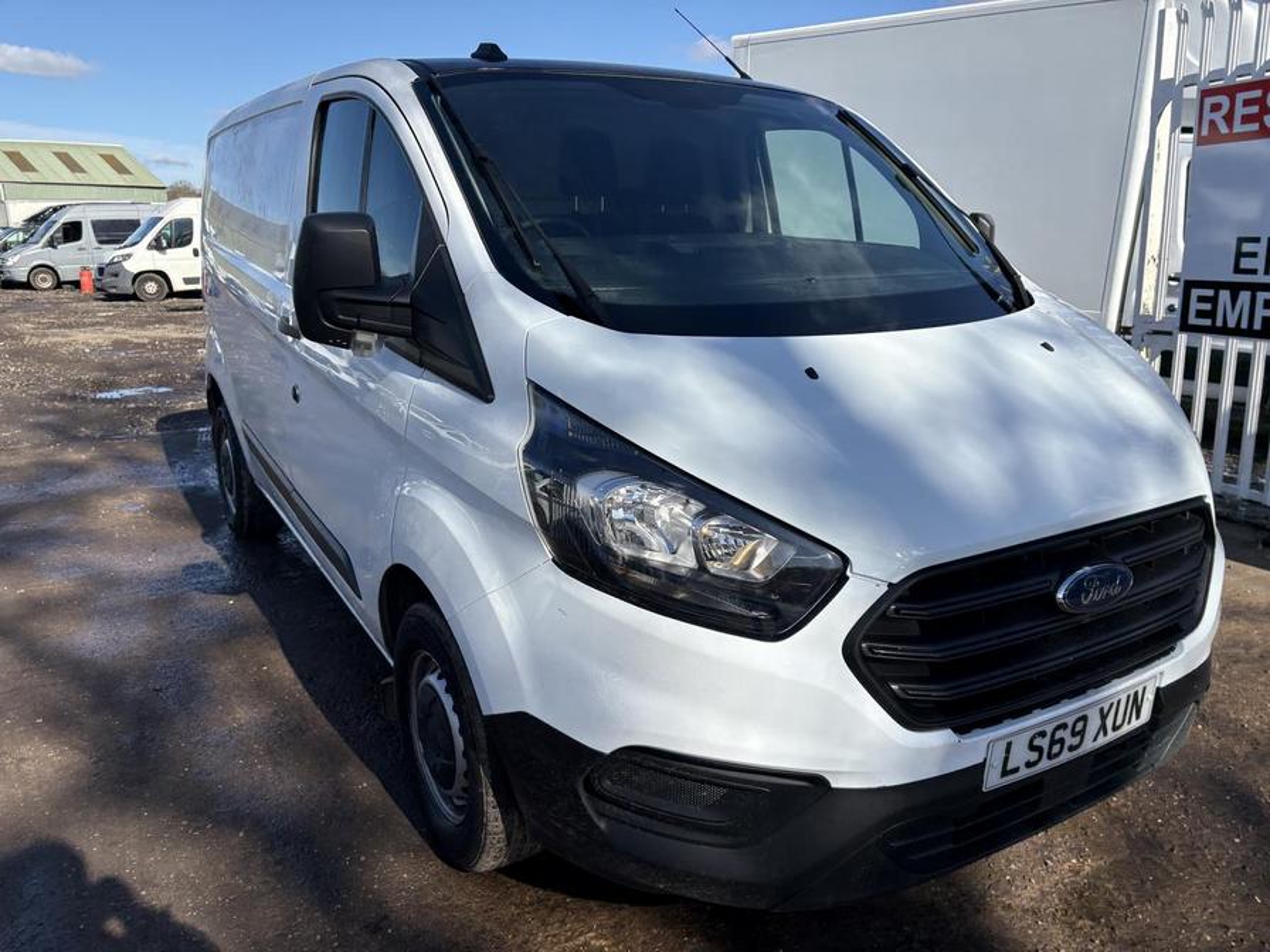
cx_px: 635
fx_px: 954
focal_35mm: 26
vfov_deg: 53.1
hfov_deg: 67.3
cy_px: 476
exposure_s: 1/3831
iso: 50
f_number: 1.6
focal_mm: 5.96
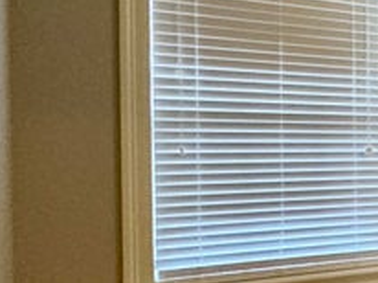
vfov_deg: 25.2
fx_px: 633
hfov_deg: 19.4
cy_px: 158
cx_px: 751
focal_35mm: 58
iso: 400
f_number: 2.2
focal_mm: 2.22
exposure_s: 1/60
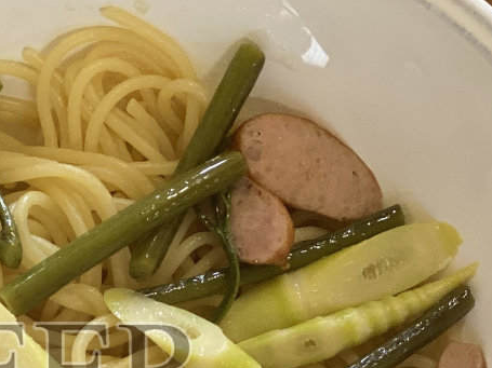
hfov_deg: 10.7
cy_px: 396
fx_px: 2600
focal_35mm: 183
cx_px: 32
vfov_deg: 8.1
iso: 125
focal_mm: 6
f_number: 2
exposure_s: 1/33
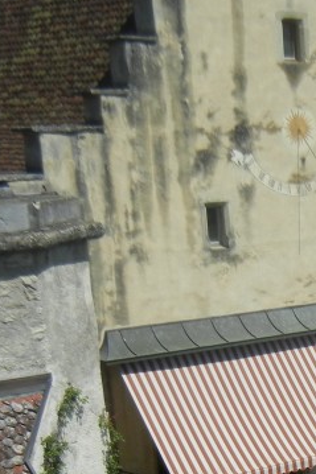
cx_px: 432
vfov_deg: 22.2
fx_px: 1173
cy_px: 456
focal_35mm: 89
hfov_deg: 14.6
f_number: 7
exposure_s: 1/623
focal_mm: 5.4
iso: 160
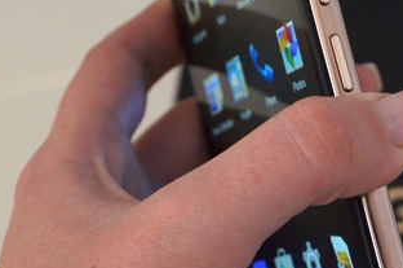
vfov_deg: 10.7
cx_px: 275
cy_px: 167
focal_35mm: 128
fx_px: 1431
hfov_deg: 16.0
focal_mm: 26
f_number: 4.2
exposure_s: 1/125
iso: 1600
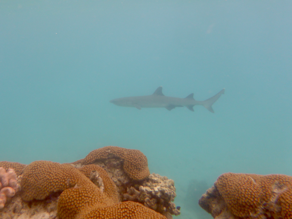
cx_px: 146
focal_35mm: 24
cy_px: 110
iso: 100
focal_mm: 4.3
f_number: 3.3
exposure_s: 1/200
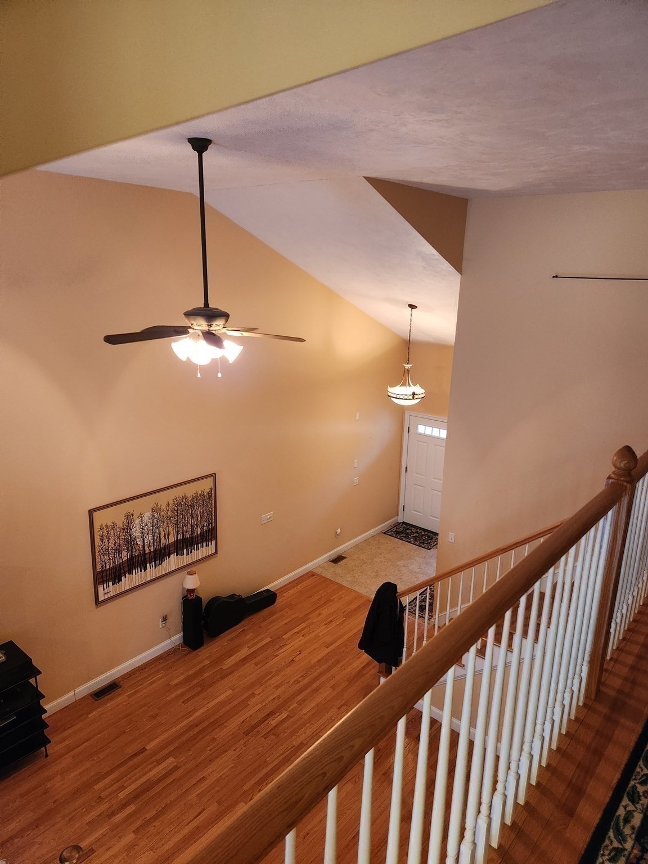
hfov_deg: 58.9
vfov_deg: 73.9
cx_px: 324
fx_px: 574
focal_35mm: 23
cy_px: 432
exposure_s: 1/120
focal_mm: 5.4
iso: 800
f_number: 1.8
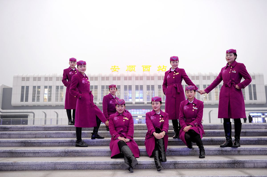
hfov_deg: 58.8
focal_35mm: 32
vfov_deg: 41.0
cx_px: 134
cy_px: 88
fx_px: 237
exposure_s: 1/40
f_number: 3.2
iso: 1250
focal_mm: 32
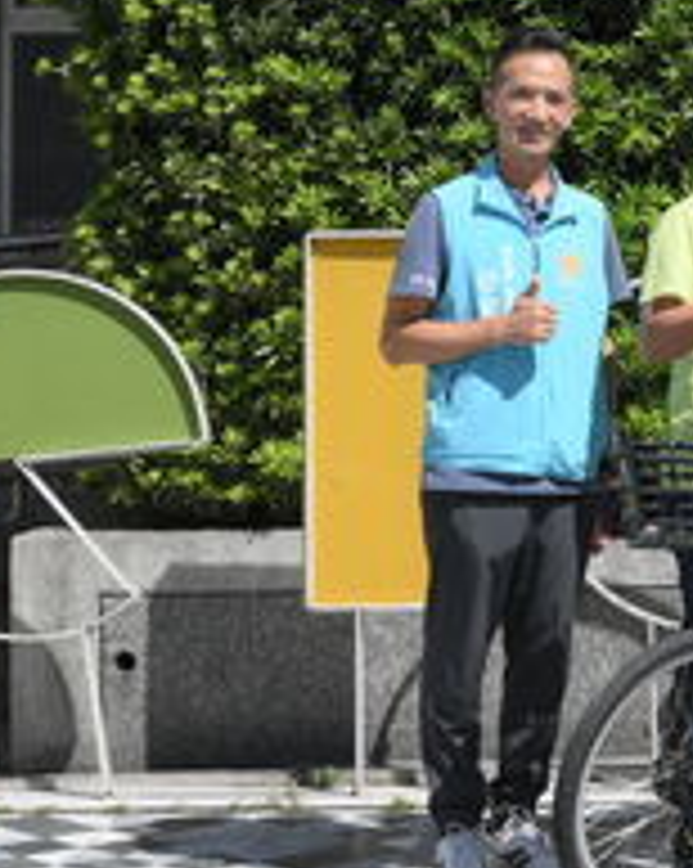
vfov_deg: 17.1
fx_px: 2850
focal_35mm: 111
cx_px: 855
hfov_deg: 13.4
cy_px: 76
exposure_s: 1/500
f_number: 8
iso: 200
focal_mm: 38
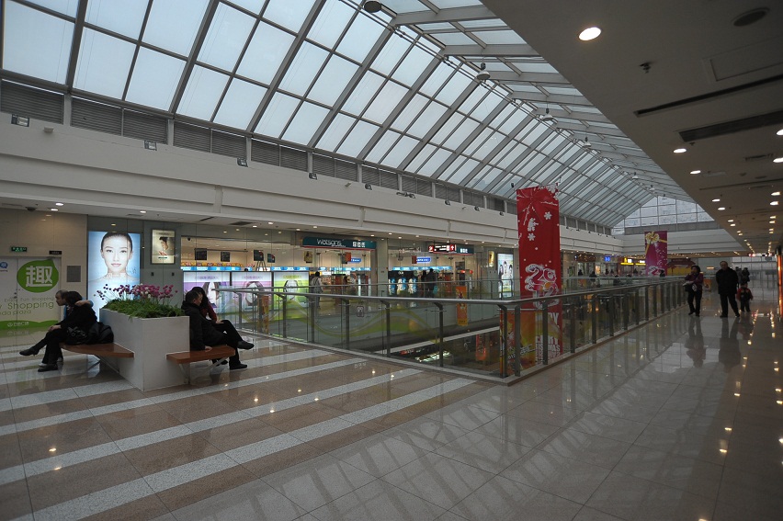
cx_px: 392
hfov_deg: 90.0
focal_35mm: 18
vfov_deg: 67.3
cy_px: 260
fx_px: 391
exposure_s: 1/125
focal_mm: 18
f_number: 5.6
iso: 640
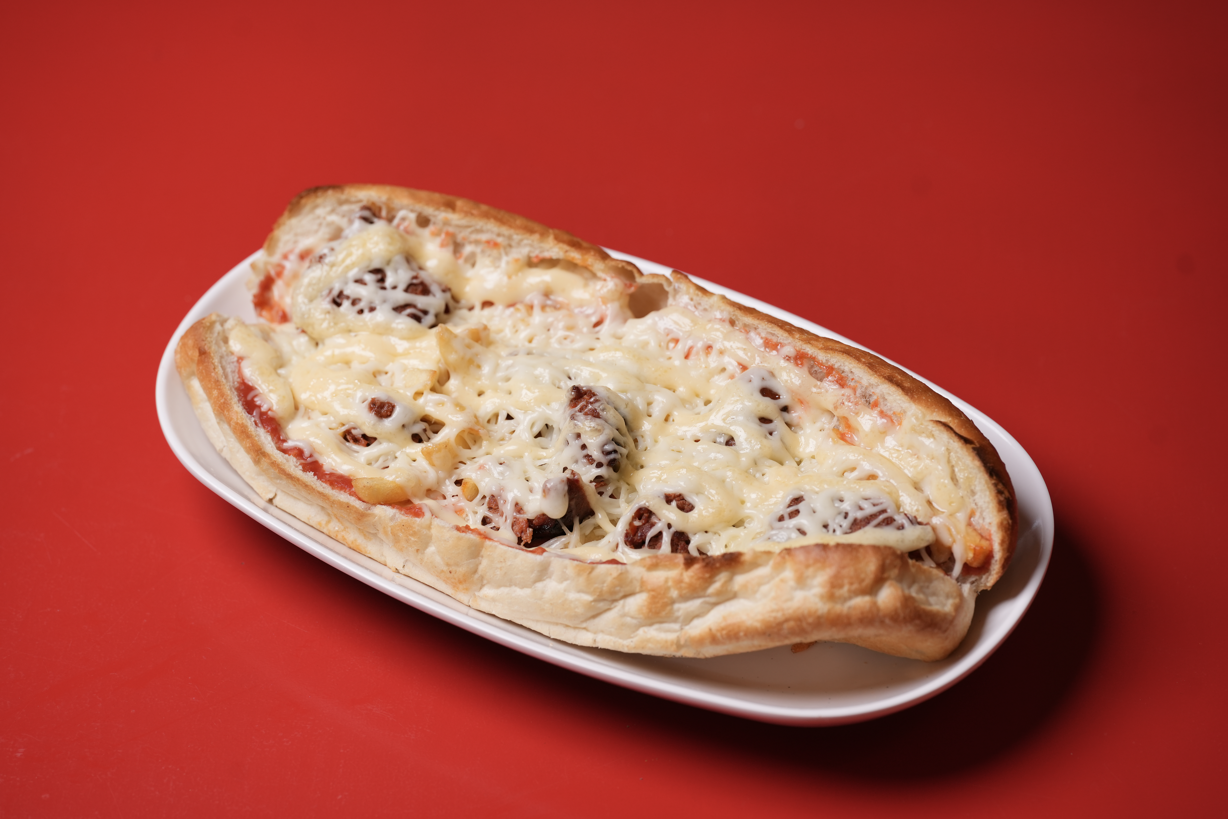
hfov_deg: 19.5
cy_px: 410
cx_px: 614
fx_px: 3581
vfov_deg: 13.0
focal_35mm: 105
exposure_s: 1/250
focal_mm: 105
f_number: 4.5
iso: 200
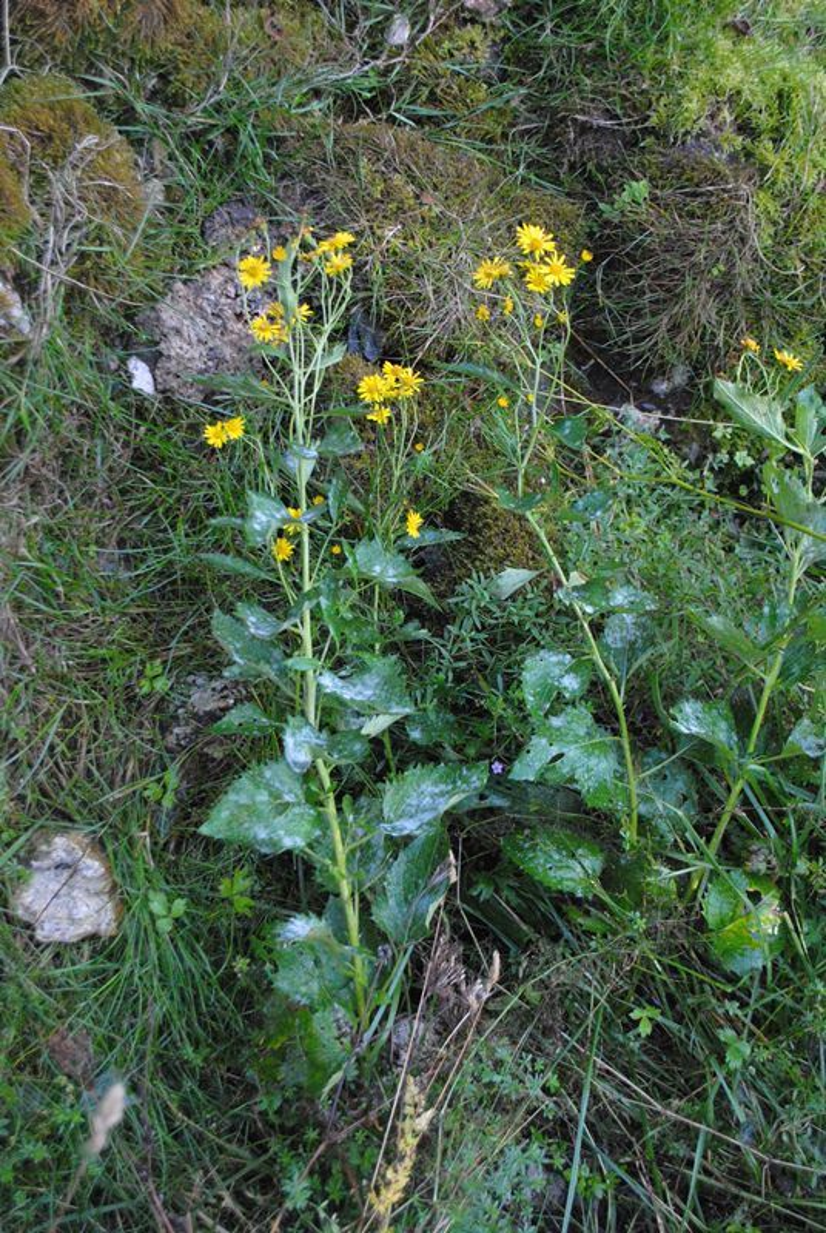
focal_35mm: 39
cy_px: 616
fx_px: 1338
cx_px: 413
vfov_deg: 49.5
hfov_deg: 34.3
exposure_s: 1/400
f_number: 4.2
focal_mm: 26
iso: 1600
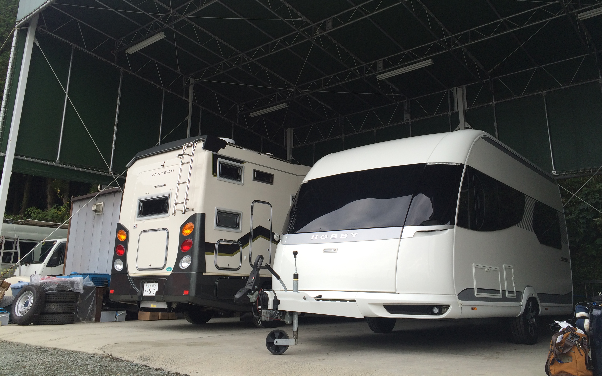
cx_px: 302
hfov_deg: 61.2
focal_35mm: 31
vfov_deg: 40.4
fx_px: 509
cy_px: 149
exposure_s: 1/206
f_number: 2.2
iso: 32
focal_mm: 4.15
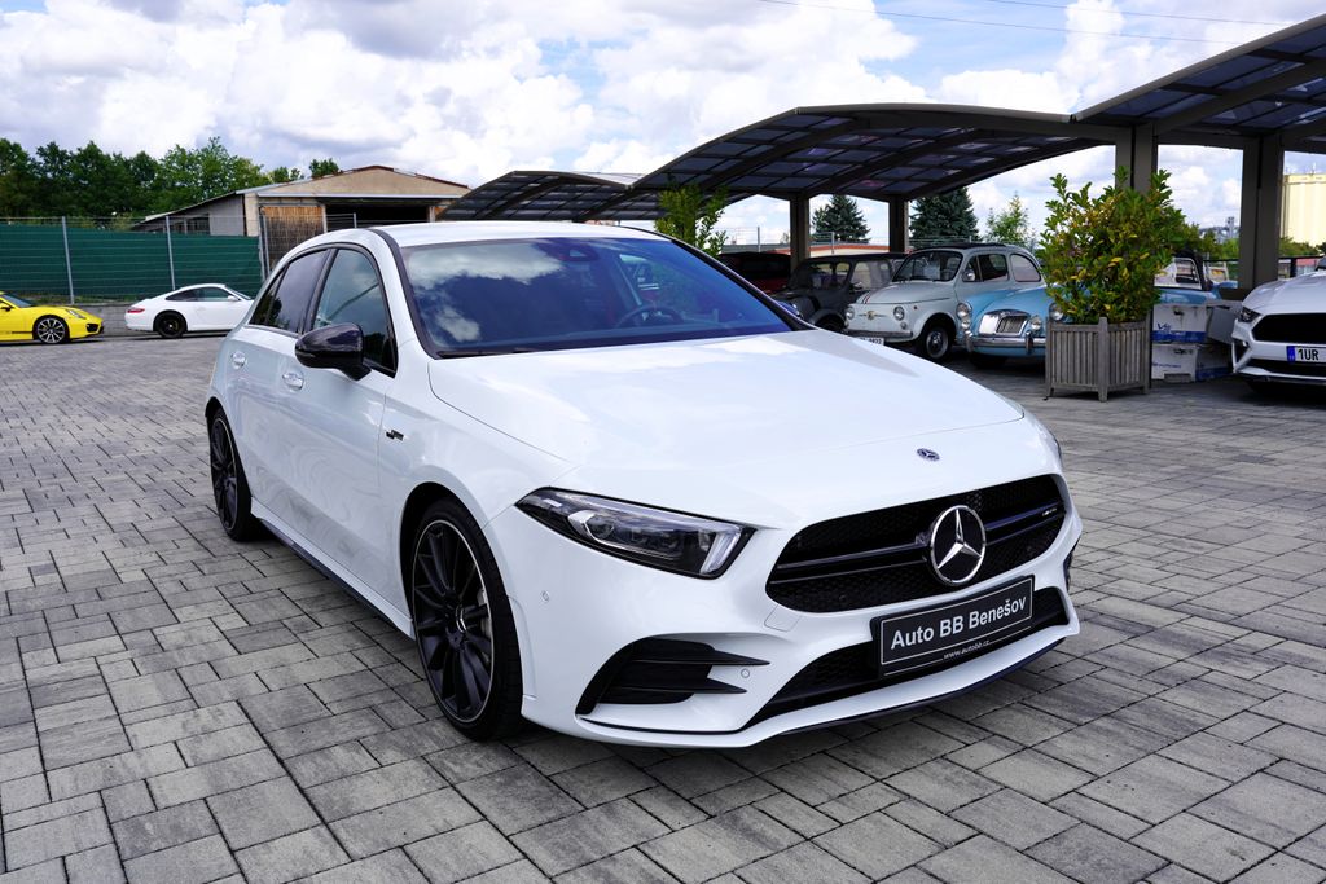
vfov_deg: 43.6
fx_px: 1105
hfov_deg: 61.9
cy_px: 442
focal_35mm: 30
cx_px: 663
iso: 100
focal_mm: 30
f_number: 10
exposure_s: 1/160
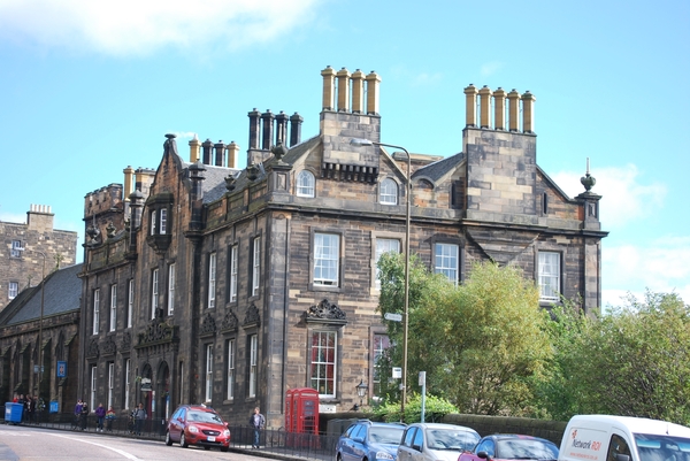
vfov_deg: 16.6
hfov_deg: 24.6
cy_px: 230
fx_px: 1582
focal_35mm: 82
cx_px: 345
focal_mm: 55
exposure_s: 1/160
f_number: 6.3
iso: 100
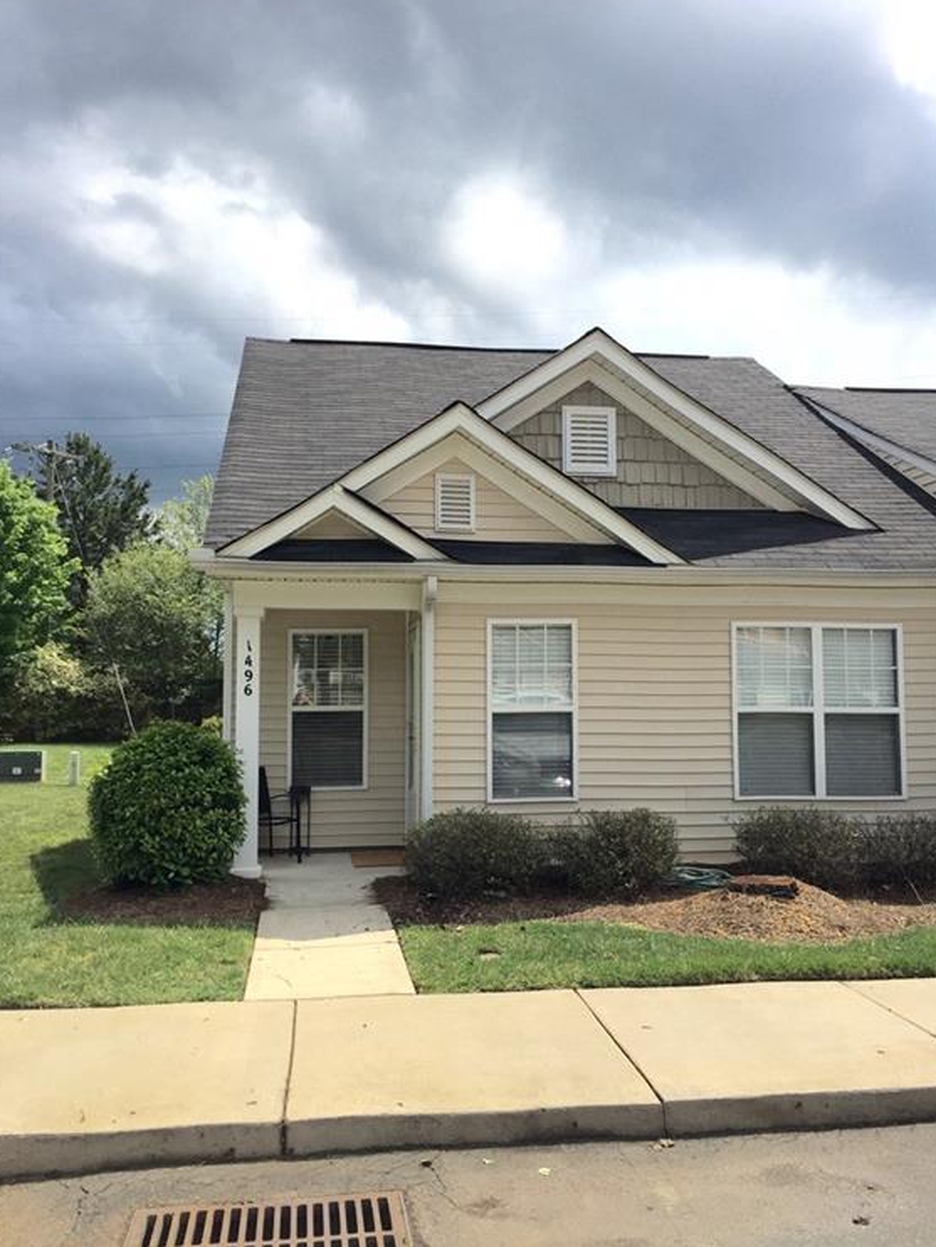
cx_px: 459
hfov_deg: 46.8
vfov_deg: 59.9
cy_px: 630
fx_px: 1081
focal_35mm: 30
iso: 32
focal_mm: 4.15
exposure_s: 1/3300
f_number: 2.2
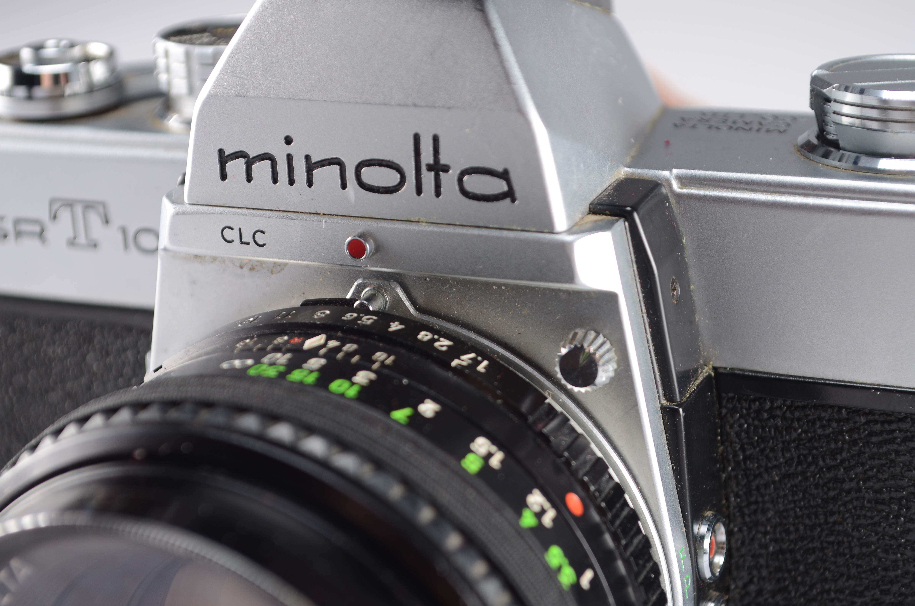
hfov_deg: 27.0
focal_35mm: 75
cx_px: 458
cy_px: 303
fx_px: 1902
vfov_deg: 18.1
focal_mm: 50
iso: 100
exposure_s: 1/80
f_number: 7.1
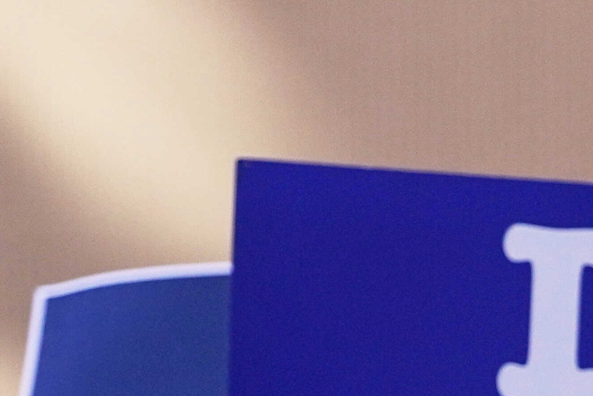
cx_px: 1129
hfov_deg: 2.5
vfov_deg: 1.7
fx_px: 13327
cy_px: 1231
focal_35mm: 809
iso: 320
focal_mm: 124
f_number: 2.8
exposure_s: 1/1600
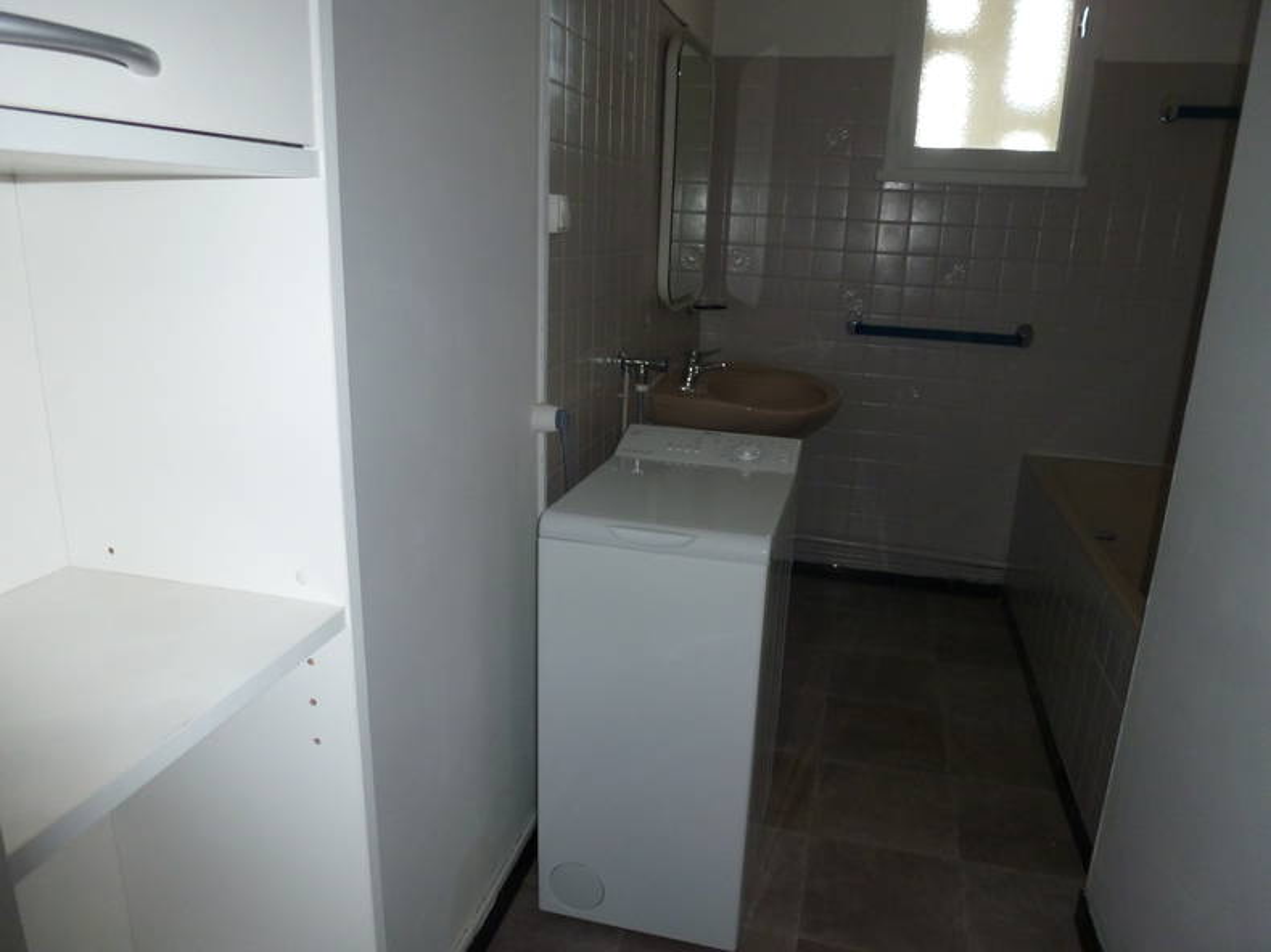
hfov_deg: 71.6
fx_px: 881
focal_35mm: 24
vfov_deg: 56.8
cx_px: 636
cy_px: 476
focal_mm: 4.3
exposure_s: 1/60
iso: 200
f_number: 3.3
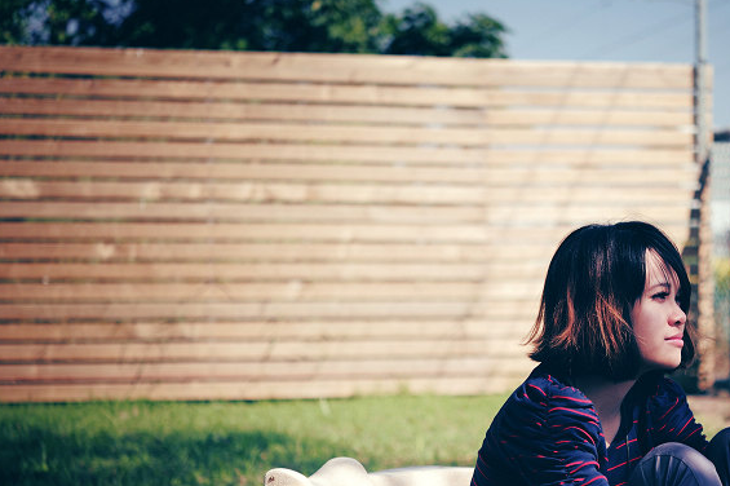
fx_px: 1723
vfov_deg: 16.0
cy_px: 315
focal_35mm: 85
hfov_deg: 23.8
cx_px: 478
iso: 200
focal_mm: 60
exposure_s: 1/4000
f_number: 2.8
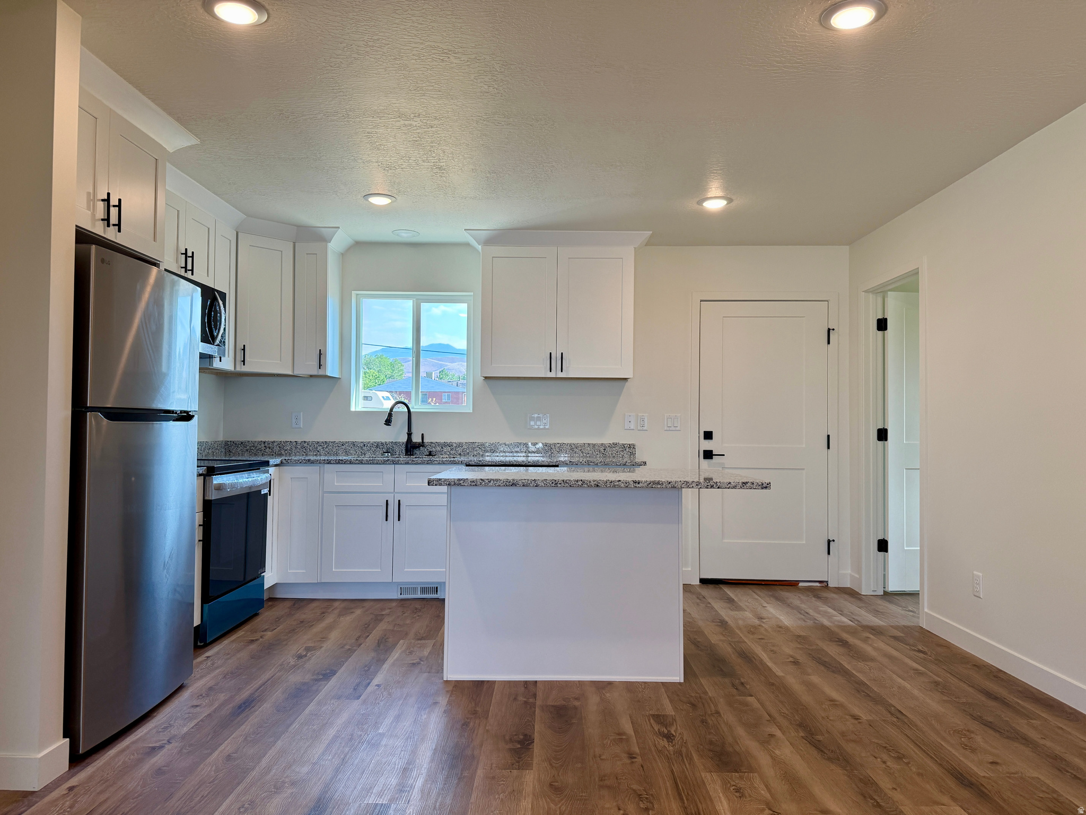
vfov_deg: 56.8
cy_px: 408
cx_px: 543
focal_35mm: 24
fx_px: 753
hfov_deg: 71.6
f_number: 1.78
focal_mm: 6.76
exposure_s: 1/240
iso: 125
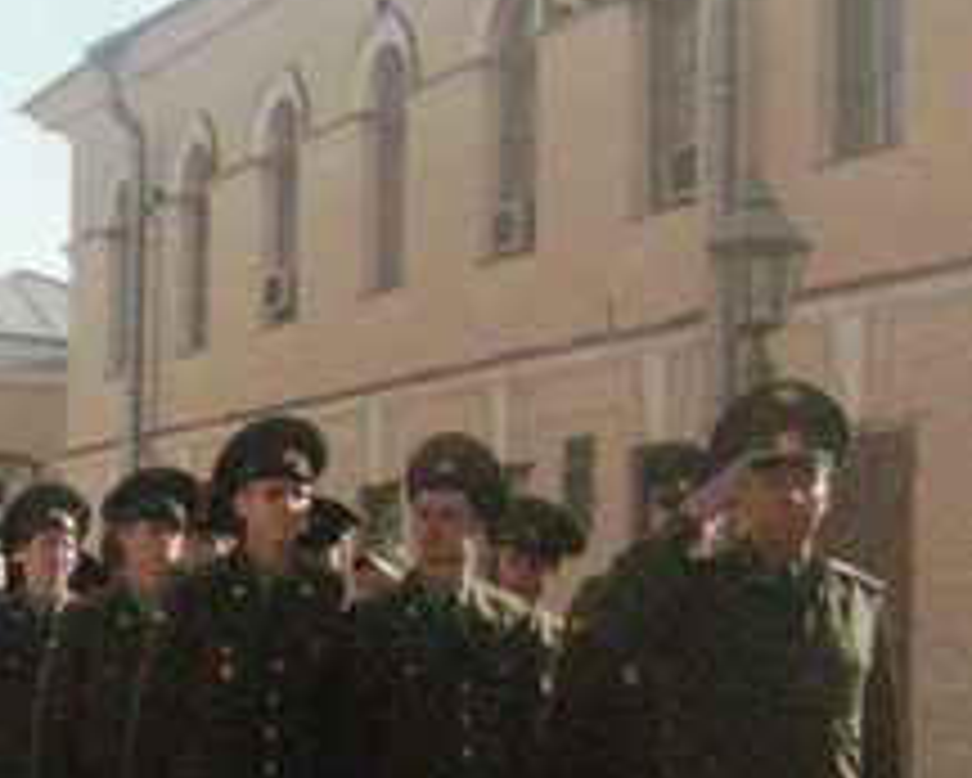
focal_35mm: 103
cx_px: -166
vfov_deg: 14.9
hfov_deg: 17.8
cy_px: 544
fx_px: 2964
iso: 800
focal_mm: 6.3
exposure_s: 1/390
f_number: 13.6
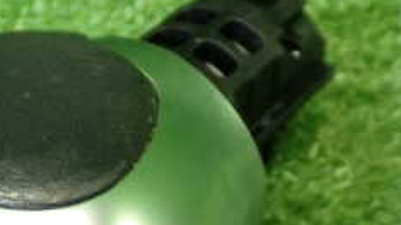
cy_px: 230
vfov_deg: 10.5
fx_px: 1212
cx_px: 90
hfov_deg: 18.6
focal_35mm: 114
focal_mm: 7.31
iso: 320
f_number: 2.8
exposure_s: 1/40
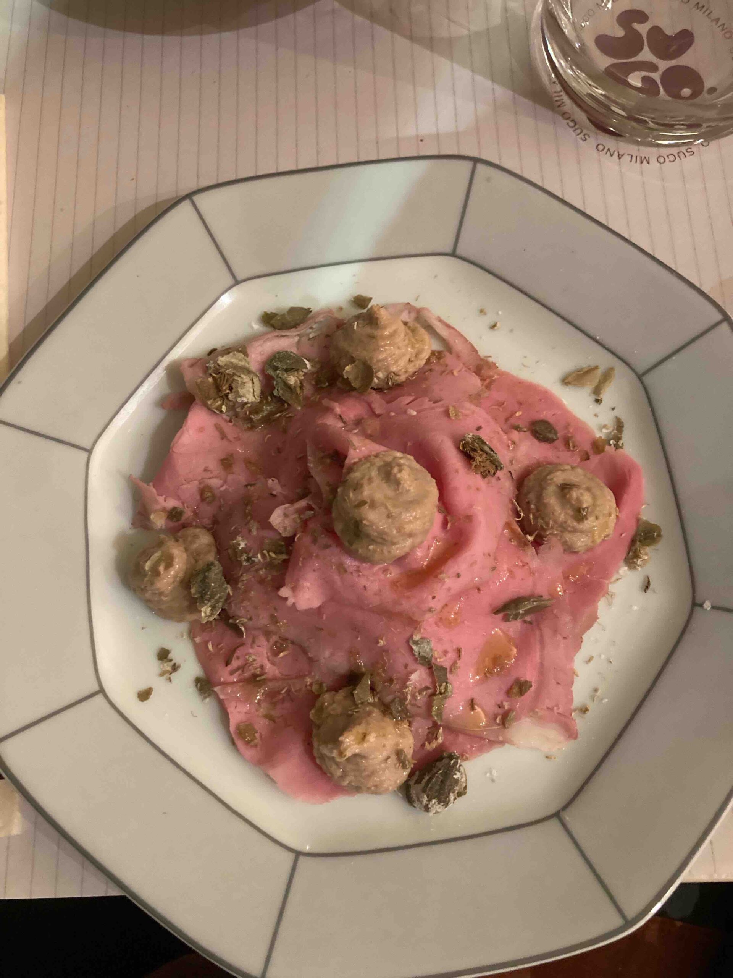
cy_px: 489
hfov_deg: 49.7
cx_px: 366
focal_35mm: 28
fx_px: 791
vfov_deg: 63.4
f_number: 1.8
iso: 500
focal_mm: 3.99
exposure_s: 1/25
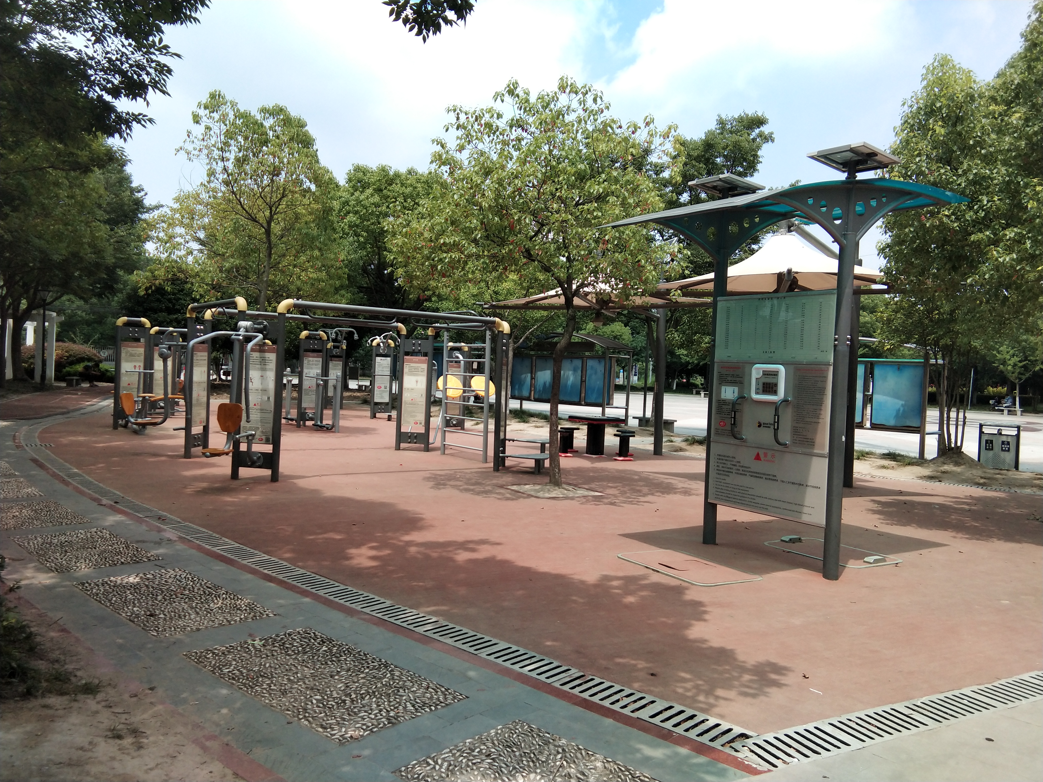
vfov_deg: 45.4
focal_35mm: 31
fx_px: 934
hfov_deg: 58.4
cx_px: 522
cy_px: 391
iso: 50
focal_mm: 3.69
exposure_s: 1/660
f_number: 2.2
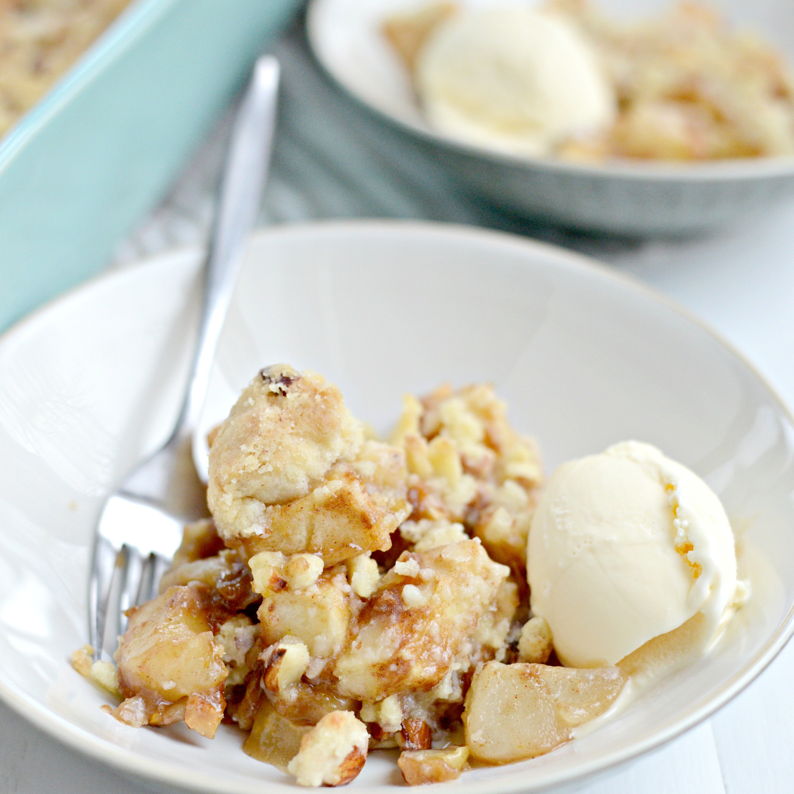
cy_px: 519
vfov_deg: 26.8
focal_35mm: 64
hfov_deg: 26.9
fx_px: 1661
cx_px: 396
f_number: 2.8
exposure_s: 1/800
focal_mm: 50
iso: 1800
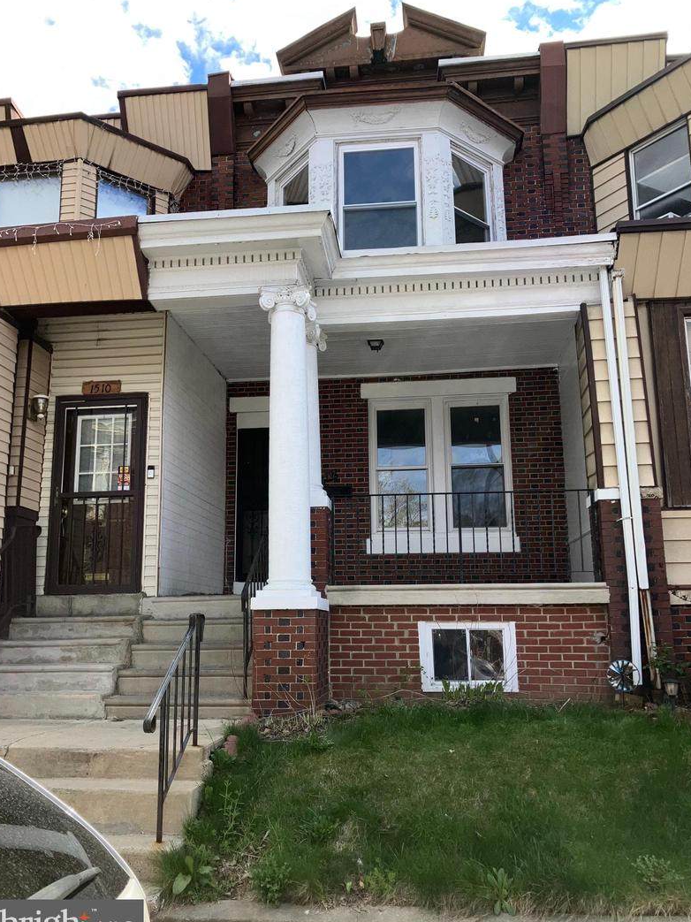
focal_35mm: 29
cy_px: 473
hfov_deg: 48.2
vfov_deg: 61.7
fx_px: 772
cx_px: 346
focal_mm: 3.99
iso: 20
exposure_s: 1/1279
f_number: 1.8
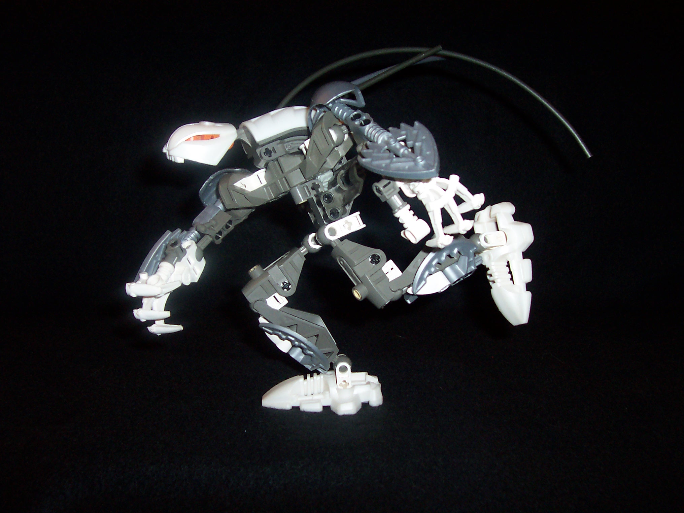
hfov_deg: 50.1
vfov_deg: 38.7
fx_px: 731
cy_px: 256
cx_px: 342
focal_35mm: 37
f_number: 2.8
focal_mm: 5.6
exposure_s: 1/60
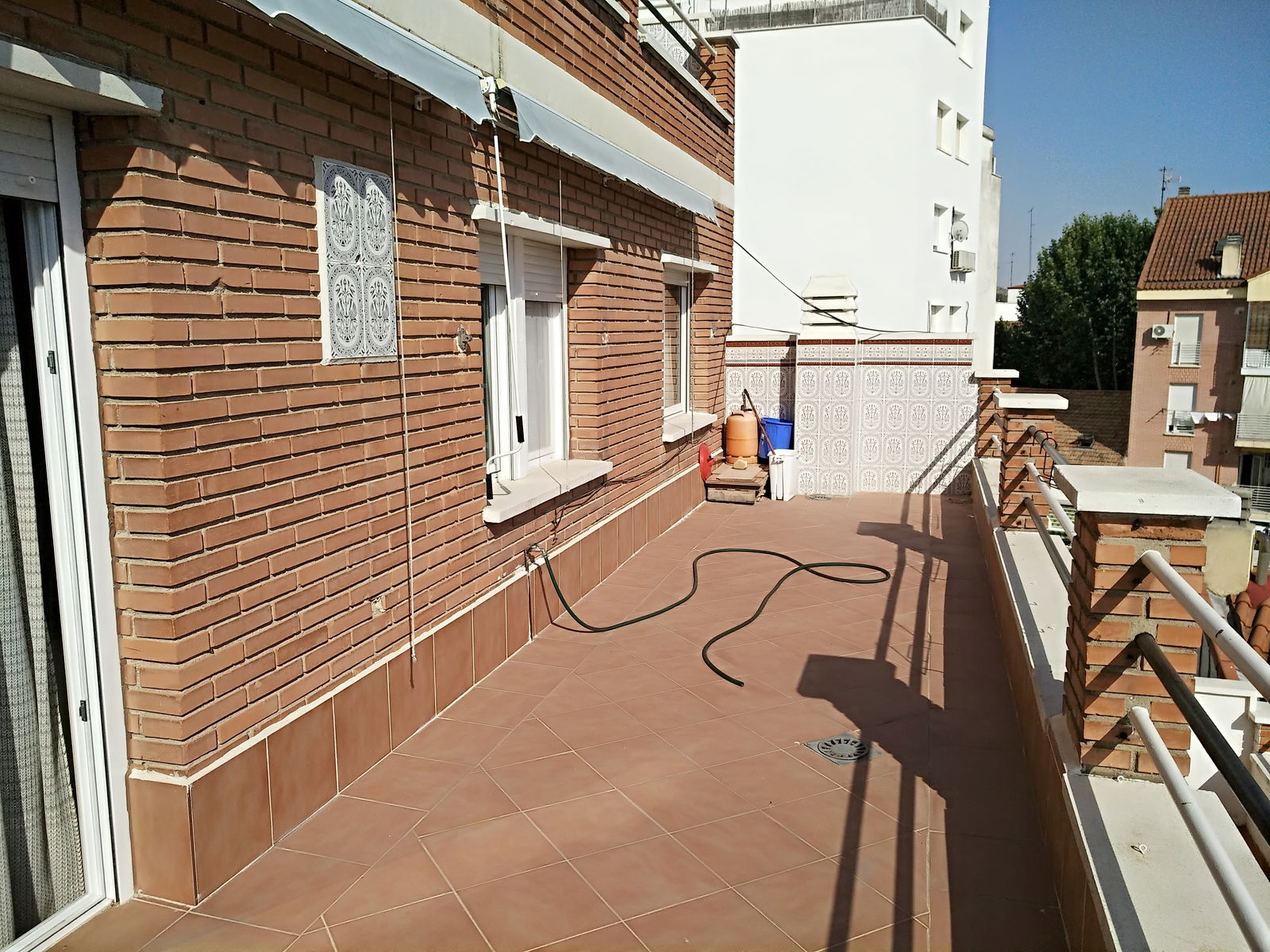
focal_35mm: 22
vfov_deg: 61.1
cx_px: 635
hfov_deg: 76.4
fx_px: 807
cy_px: 476
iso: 100
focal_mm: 3.81
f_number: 2.2
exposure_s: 1/2257
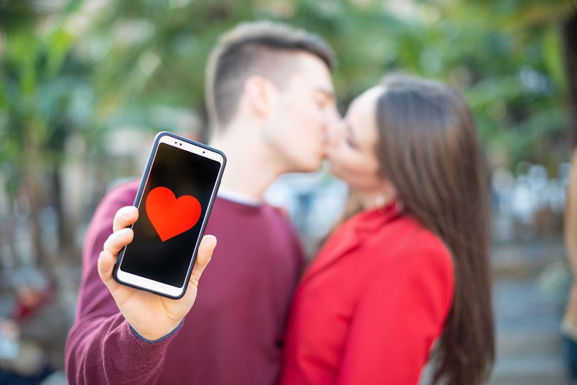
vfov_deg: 27.0
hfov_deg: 39.6
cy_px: 192
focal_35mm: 50
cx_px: 288
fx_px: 801
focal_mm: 50
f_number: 2
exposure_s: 1/500
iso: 200
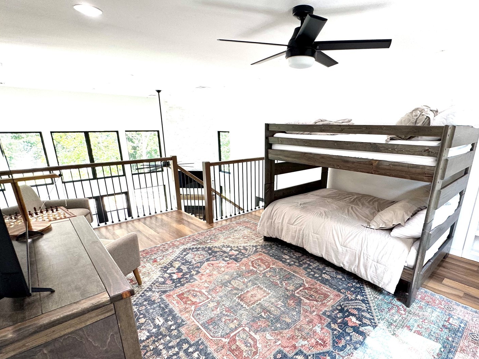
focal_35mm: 19
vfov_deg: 68.3
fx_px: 263
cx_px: 269
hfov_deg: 84.3
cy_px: 206
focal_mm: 2.22
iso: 100
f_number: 2.2
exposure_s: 1/120
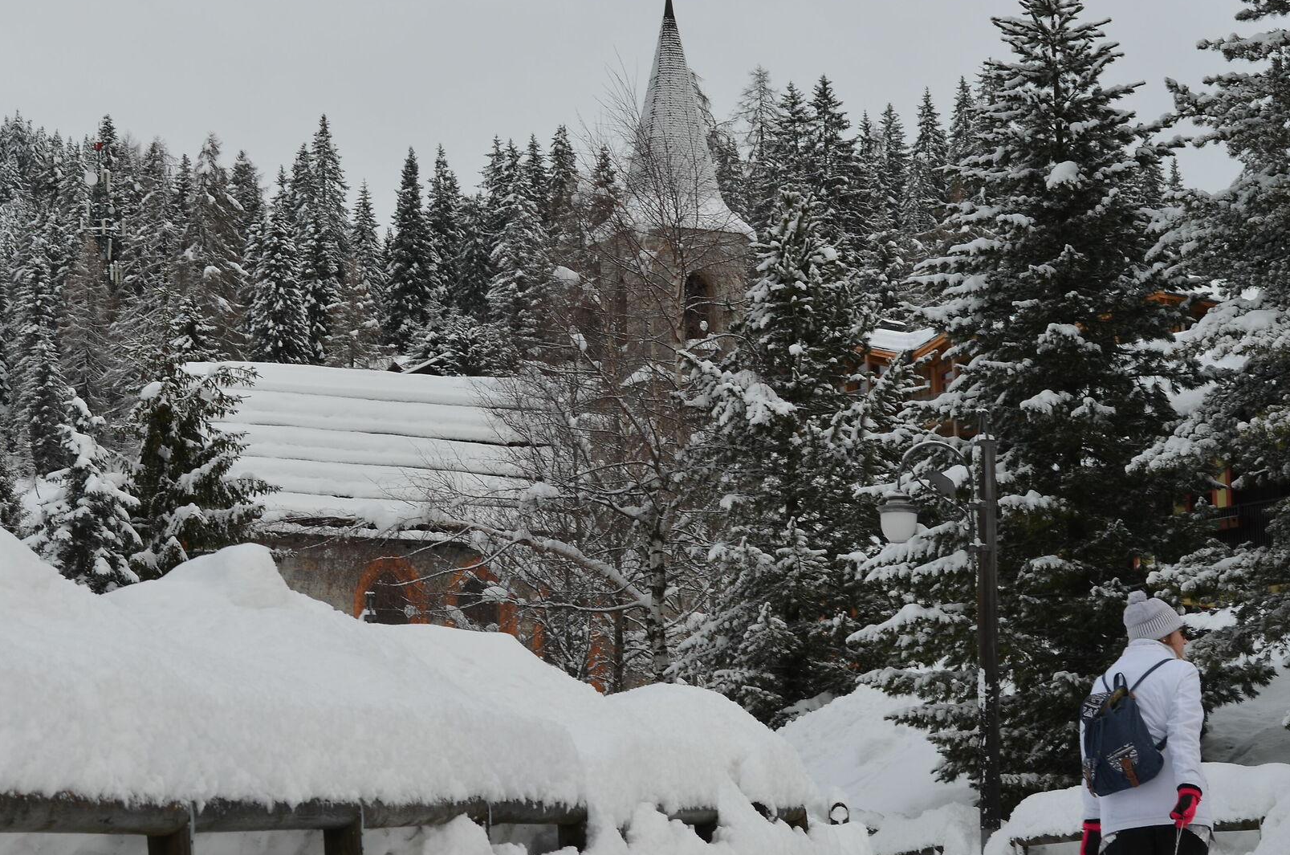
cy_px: 447
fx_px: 4006
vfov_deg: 12.2
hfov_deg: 18.3
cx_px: 498
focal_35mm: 112
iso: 110
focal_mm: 50
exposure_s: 1/250
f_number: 8
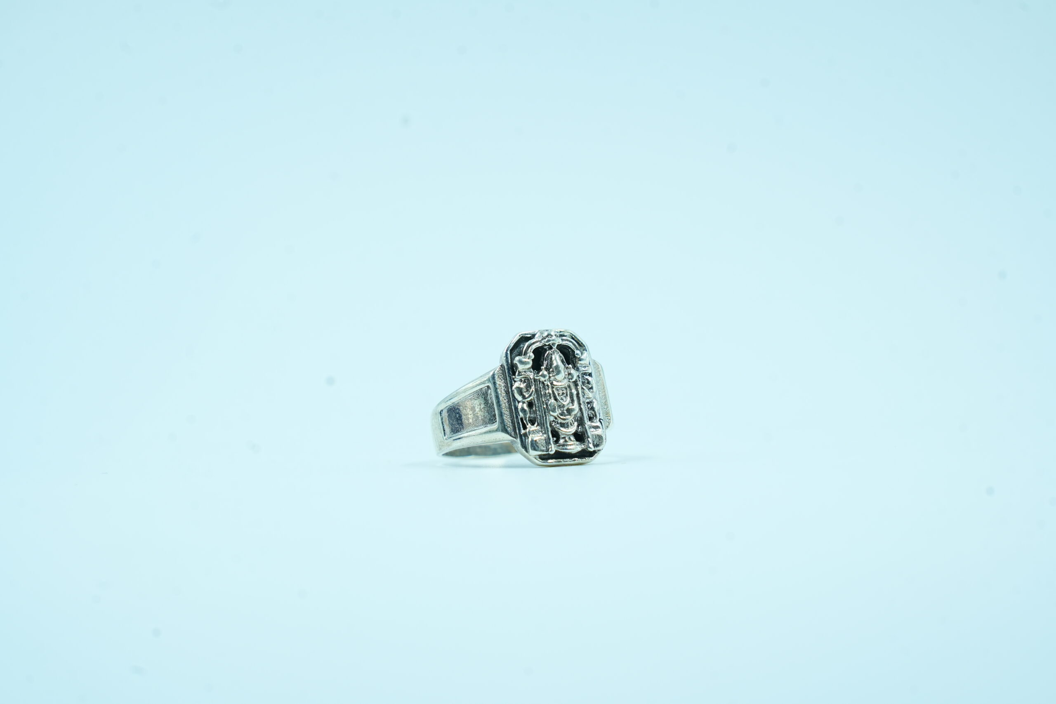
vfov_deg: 13.0
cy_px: 352
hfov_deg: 19.5
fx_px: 3080
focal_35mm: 105
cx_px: 528
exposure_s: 1/125
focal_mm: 105
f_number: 9
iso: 400
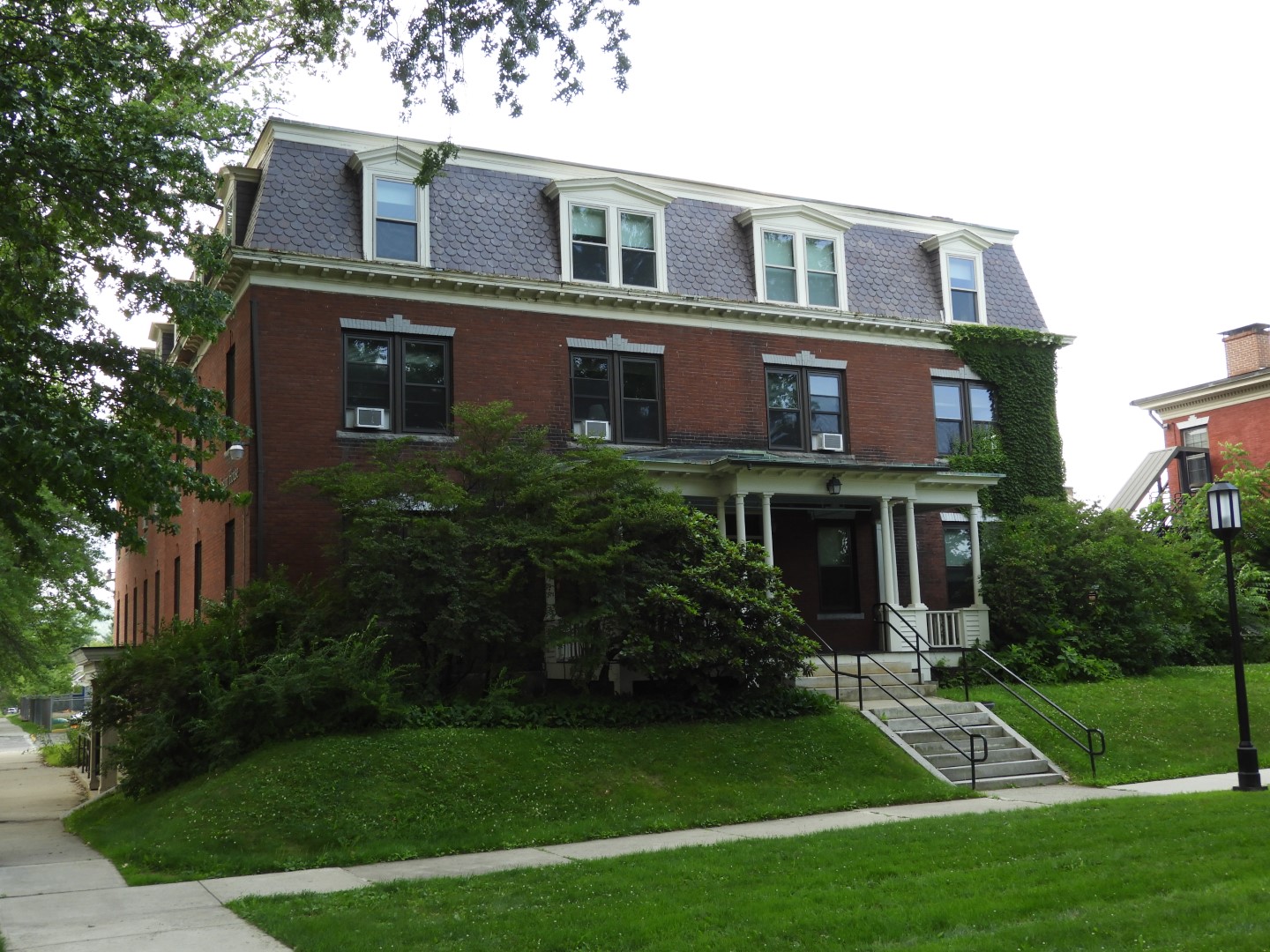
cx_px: 635
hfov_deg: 52.6
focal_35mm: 35
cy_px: 476
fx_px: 1284
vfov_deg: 40.7
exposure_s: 1/160
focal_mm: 6.3
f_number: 3.8
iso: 100
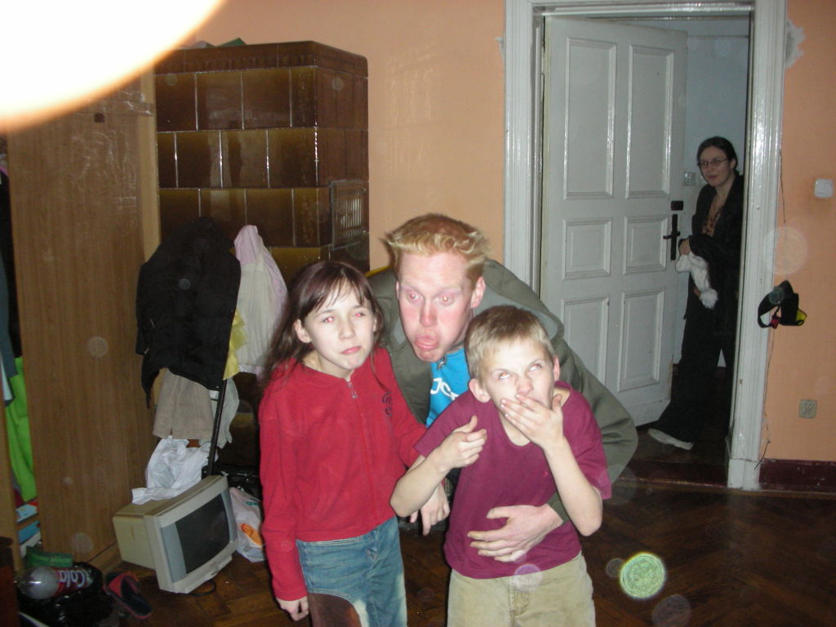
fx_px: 845
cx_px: 418
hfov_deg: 52.6
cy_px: 314
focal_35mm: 35
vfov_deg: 40.7
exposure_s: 1/60.1
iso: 183
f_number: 3
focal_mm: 5.8
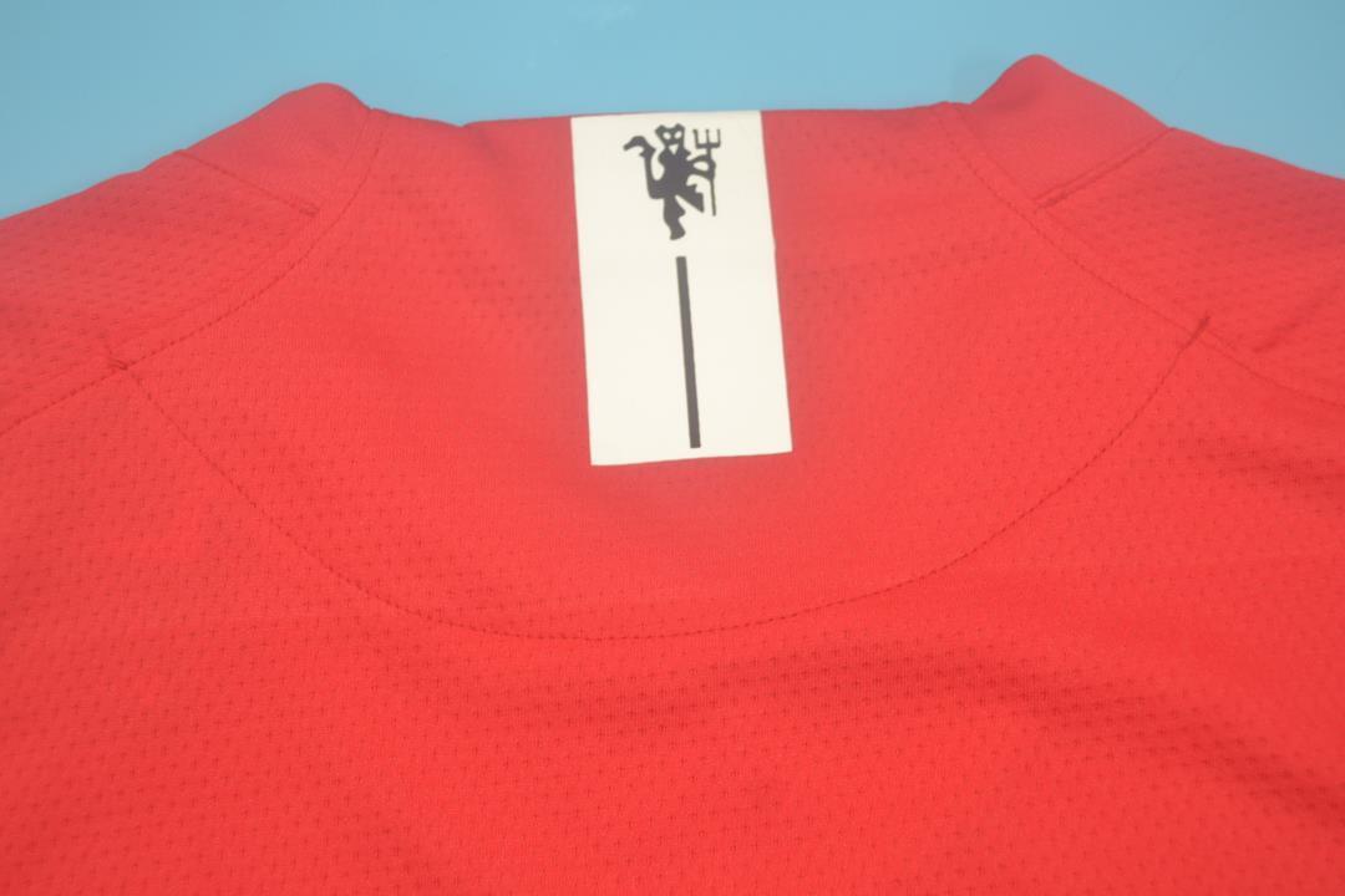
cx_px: 672
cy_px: 448
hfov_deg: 46.4
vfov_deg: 31.9
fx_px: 1569
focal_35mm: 42
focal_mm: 28
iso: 200
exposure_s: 1/60
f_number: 4.5
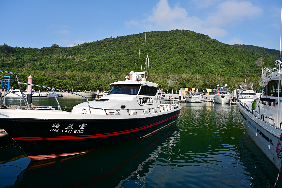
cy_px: 94
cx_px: 141
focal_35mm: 24
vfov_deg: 53.1
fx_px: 188
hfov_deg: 73.7
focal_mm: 24
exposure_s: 1/640
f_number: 6.3
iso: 80
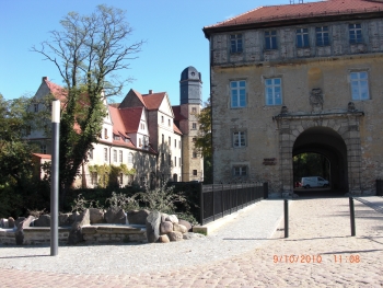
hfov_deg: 51.3
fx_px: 399
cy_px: 144
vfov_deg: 39.7
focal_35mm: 36
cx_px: 192
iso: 50
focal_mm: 6.3
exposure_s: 1/500
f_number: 2.8
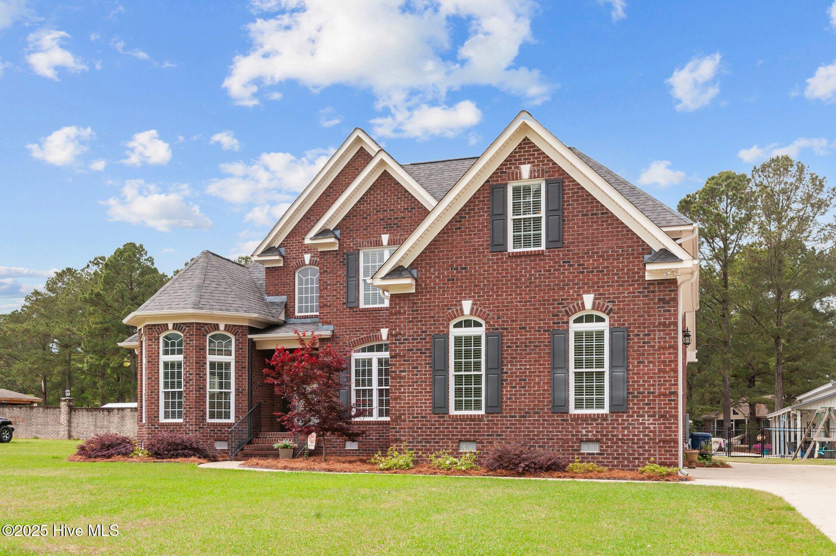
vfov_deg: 37.8
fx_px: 812
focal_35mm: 35
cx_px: 418
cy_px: 278
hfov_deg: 54.5
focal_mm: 35
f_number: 10
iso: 400
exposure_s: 1/400
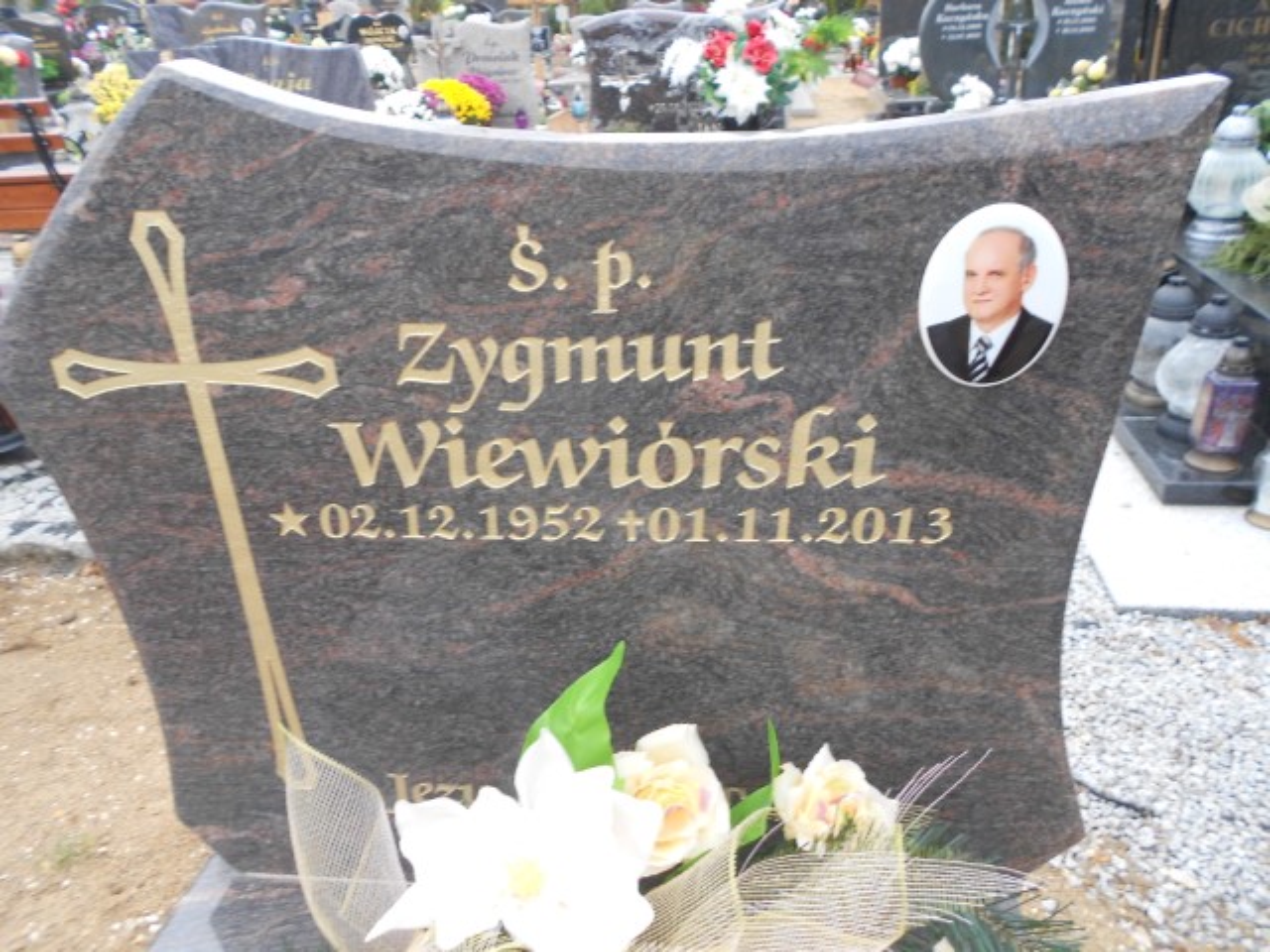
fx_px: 954
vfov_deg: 53.1
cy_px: 476
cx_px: 635
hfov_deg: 67.3
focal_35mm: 26
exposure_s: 1/40
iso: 80
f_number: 3.2
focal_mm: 4.6
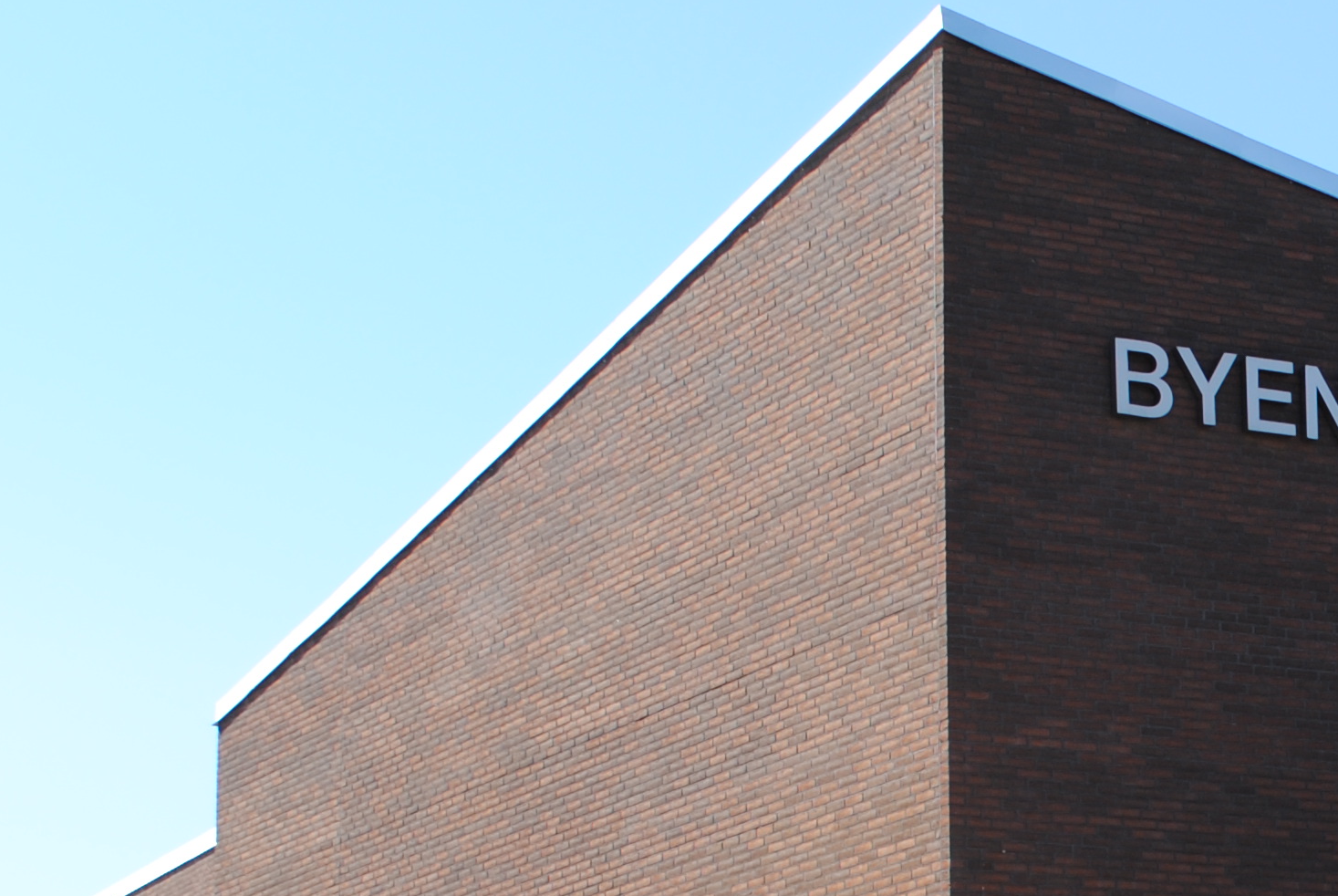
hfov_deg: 20.2
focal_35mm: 95
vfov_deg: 14.2
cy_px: 959
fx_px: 3535
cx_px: 1570
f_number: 7.1
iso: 100
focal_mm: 24
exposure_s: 1/200
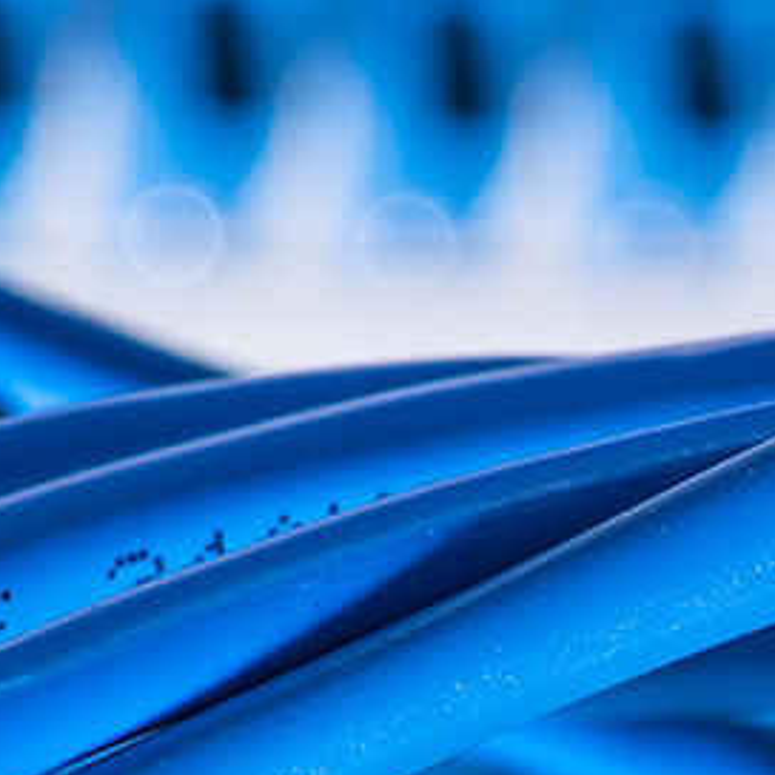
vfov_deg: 2.7
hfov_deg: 2.6
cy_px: 1141
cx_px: 2553
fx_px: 16616
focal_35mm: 656
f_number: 14
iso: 125
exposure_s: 1/200
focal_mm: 105
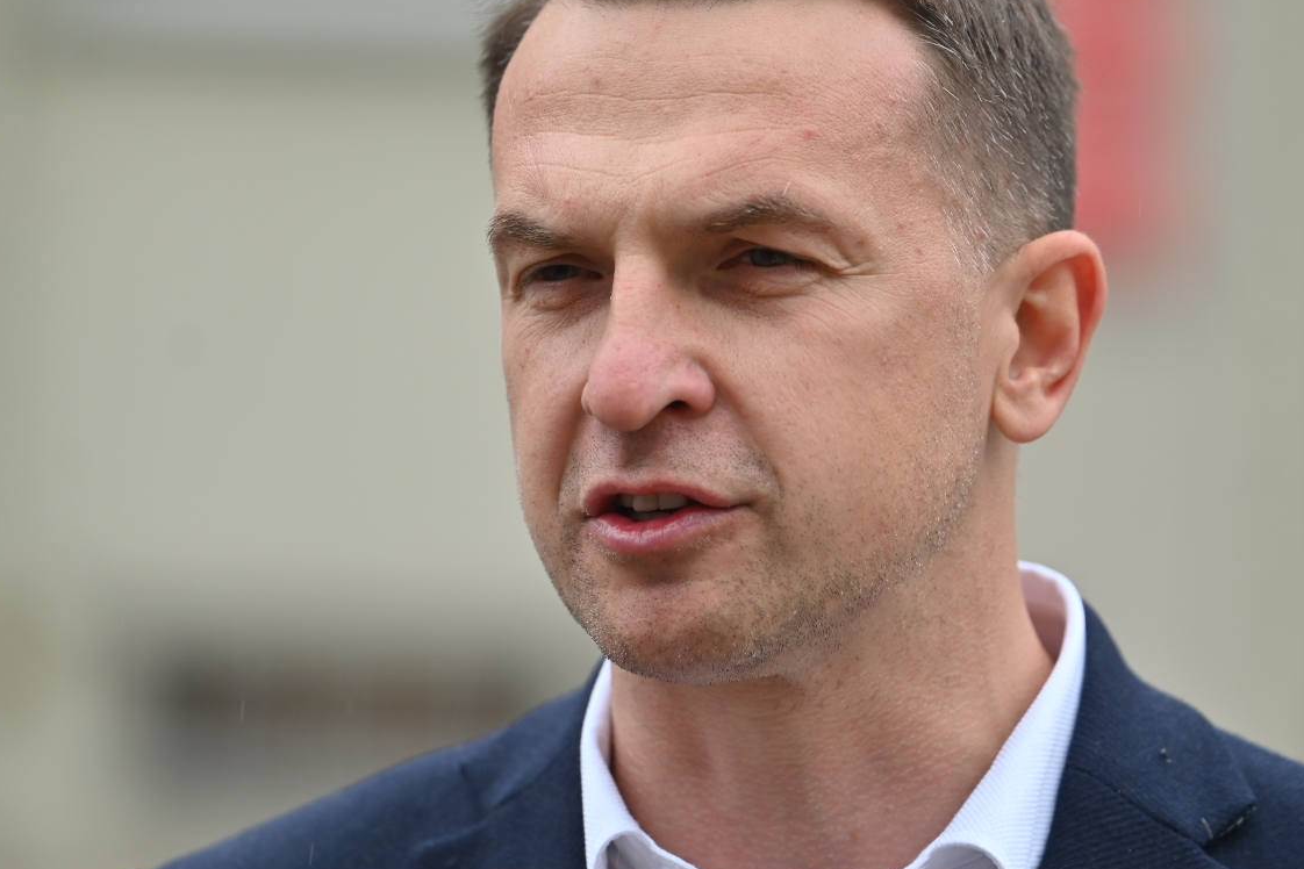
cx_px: 741
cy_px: 371
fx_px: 9417
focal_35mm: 260
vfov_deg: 5.3
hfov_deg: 7.9
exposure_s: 1/400
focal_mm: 180
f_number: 3.2
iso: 100
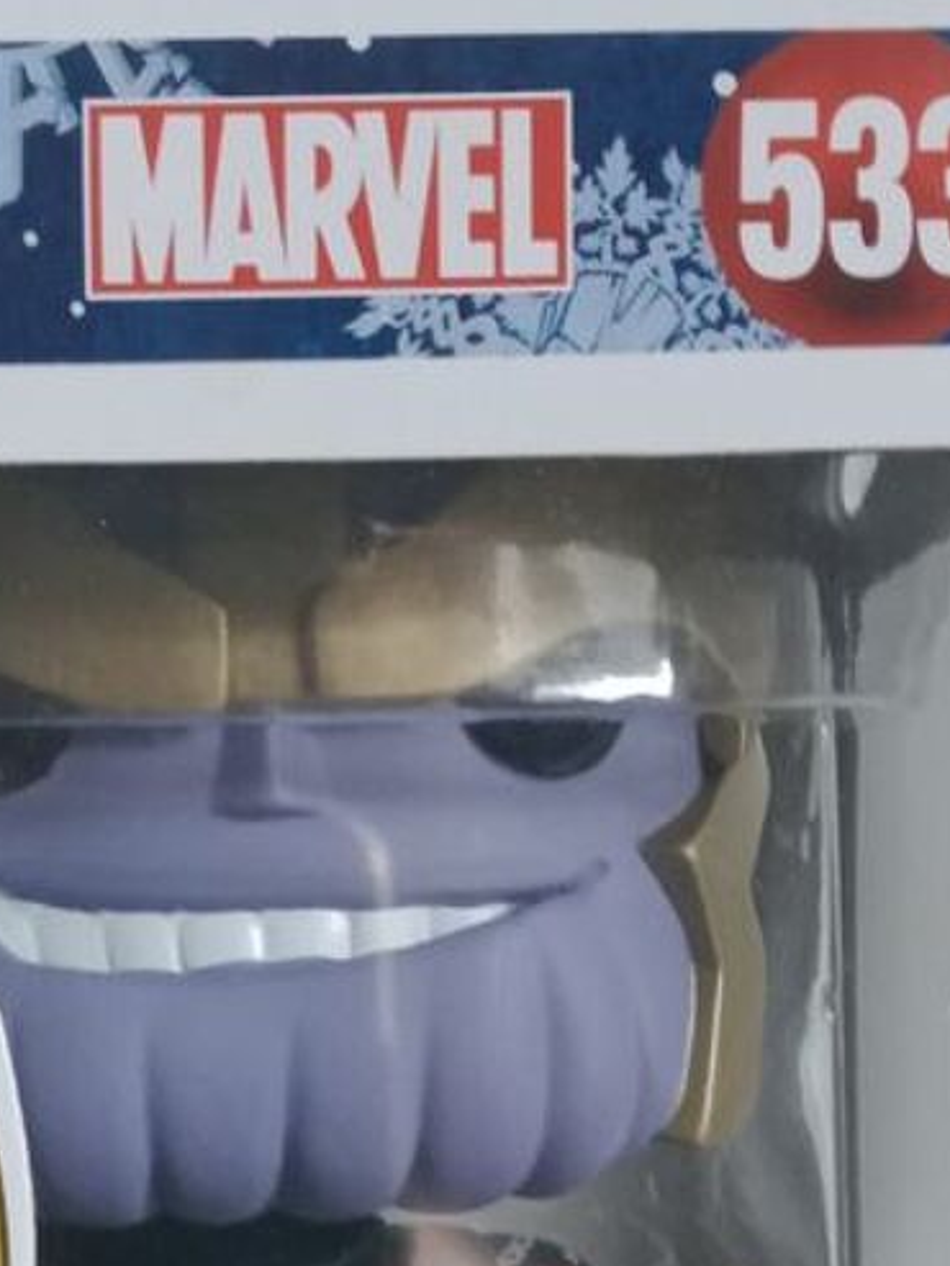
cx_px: 239
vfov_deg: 26.3
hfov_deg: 20.0
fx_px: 2670
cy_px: 972
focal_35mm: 73
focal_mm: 3.54
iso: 802
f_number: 2
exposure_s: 1/33.3
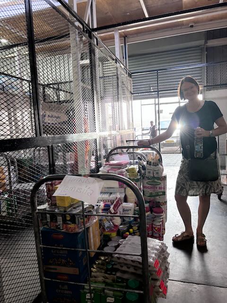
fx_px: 227
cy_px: 152
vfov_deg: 67.3
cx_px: 114
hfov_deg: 53.1
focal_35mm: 26
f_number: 1.6
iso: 100
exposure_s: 1/50
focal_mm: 5.96
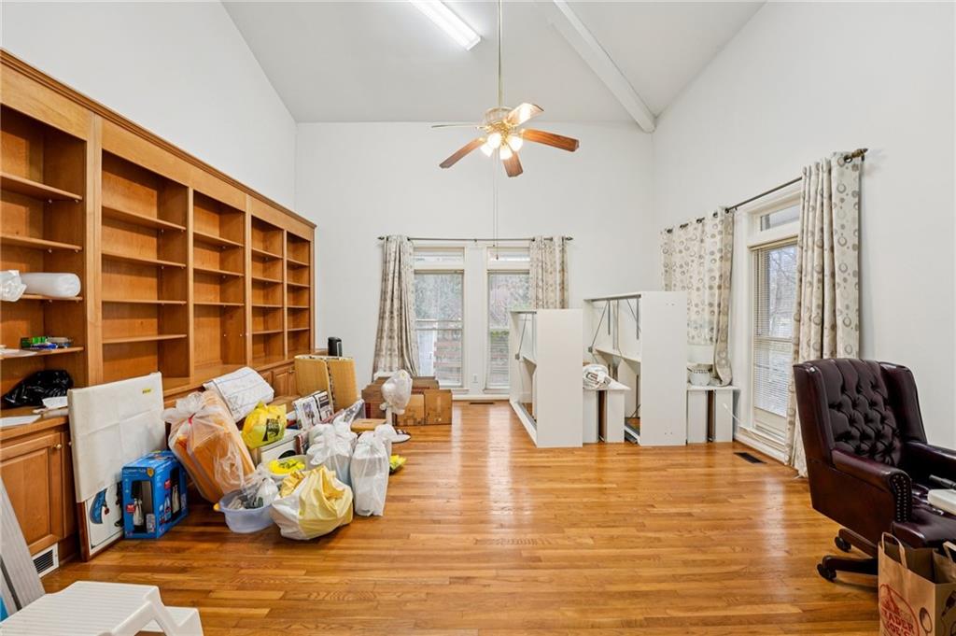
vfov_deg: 81.1
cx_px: 478
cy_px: 318
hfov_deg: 104.3
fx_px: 371
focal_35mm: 14
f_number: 8
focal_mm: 14
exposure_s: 1/10
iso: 320
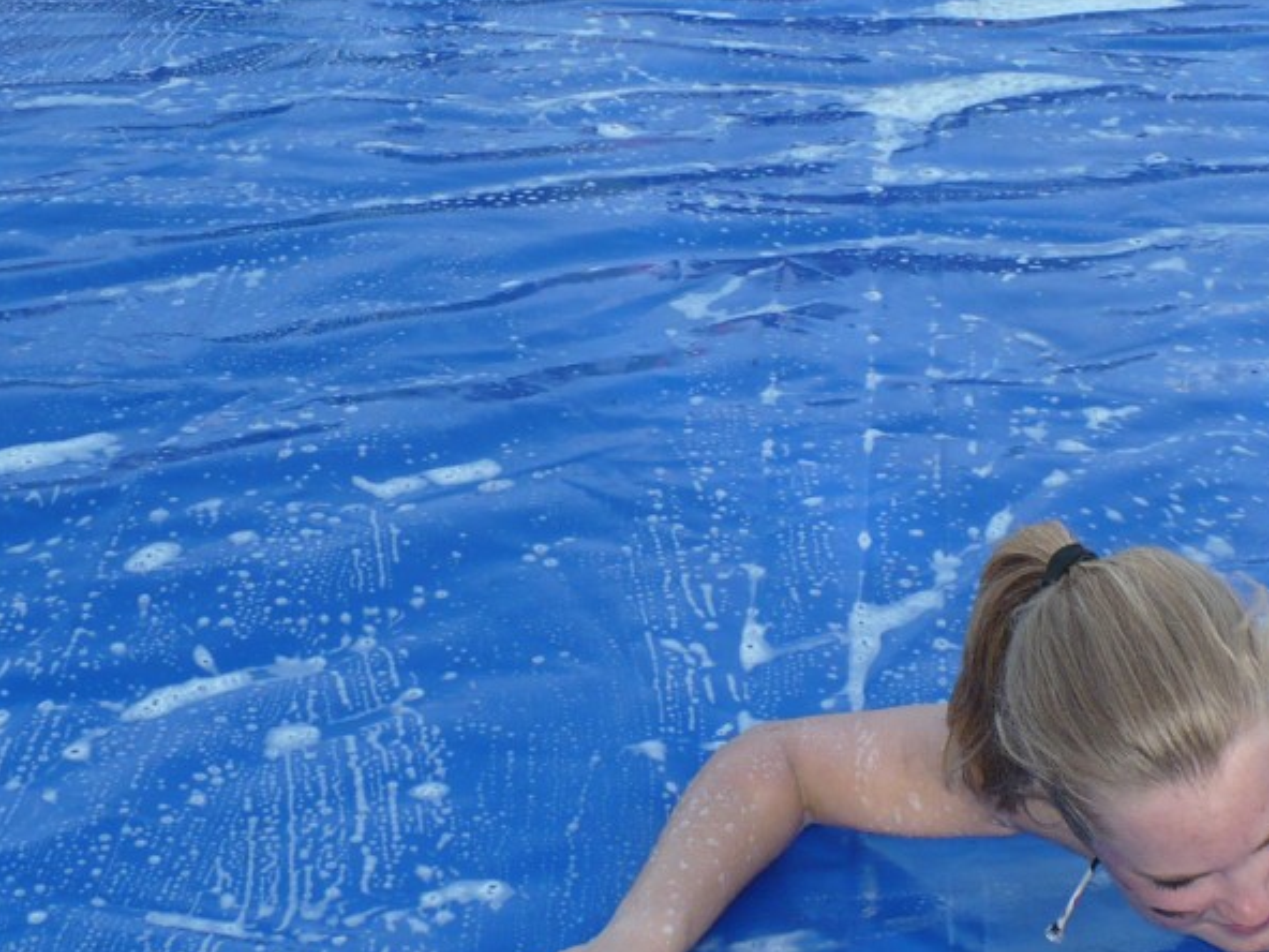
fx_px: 2749
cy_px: 431
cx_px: 907
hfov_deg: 25.8
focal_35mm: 75
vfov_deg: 19.6
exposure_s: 1/400
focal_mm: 6.1
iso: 100
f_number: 2.8
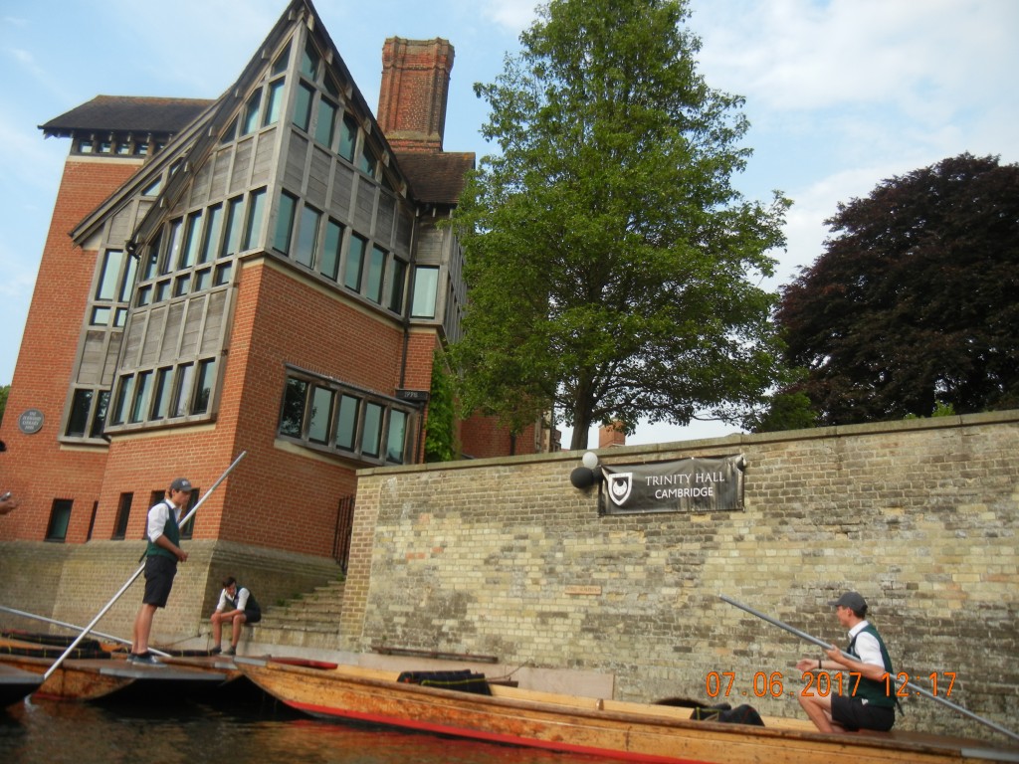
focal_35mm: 30
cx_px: 510
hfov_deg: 60.0
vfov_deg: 46.8
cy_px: 382
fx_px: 883
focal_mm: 5.4
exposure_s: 1/584
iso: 160
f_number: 3.5
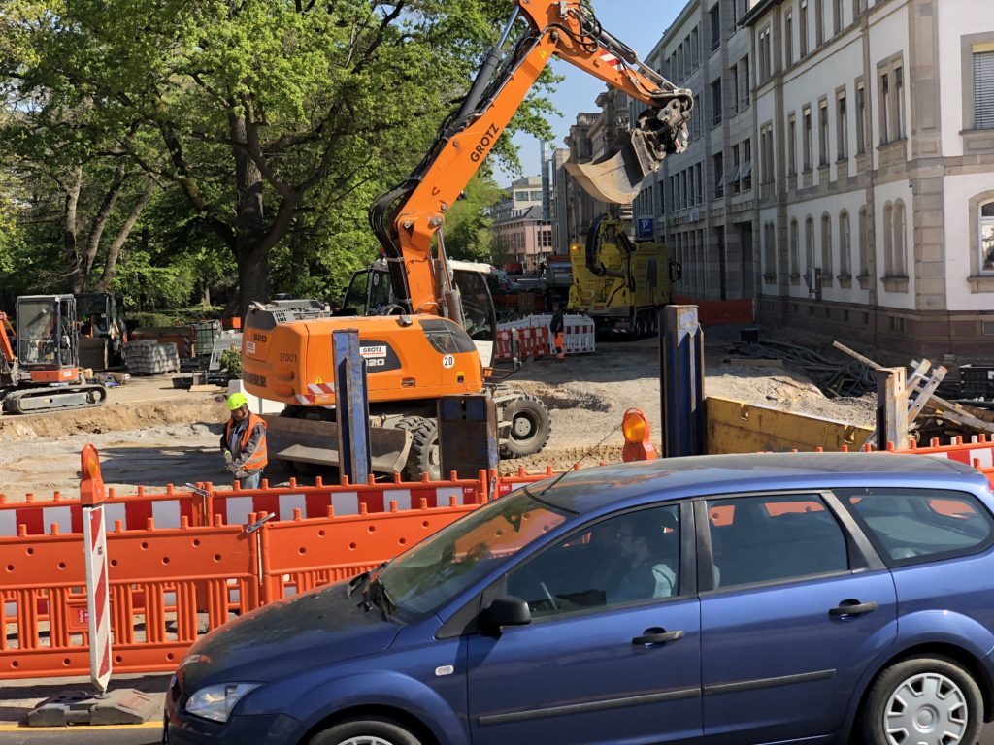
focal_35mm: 52
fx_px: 1493
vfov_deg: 28.0
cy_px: 372
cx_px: 497
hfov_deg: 36.8
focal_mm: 6
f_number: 2.4
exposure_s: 1/558
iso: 16
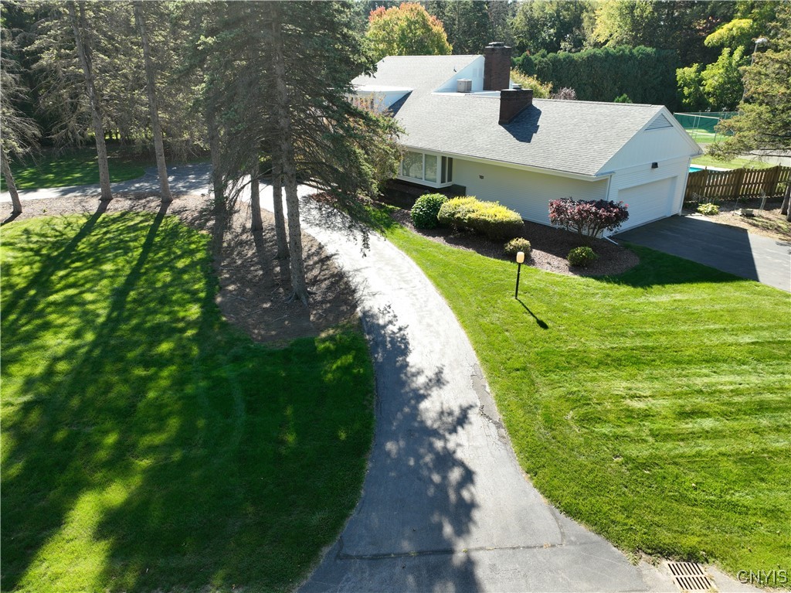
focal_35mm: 24
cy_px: 296
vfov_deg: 56.8
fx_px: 548
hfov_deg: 71.6
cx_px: 396
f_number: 2.8
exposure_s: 1/500
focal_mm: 12.29
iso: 120
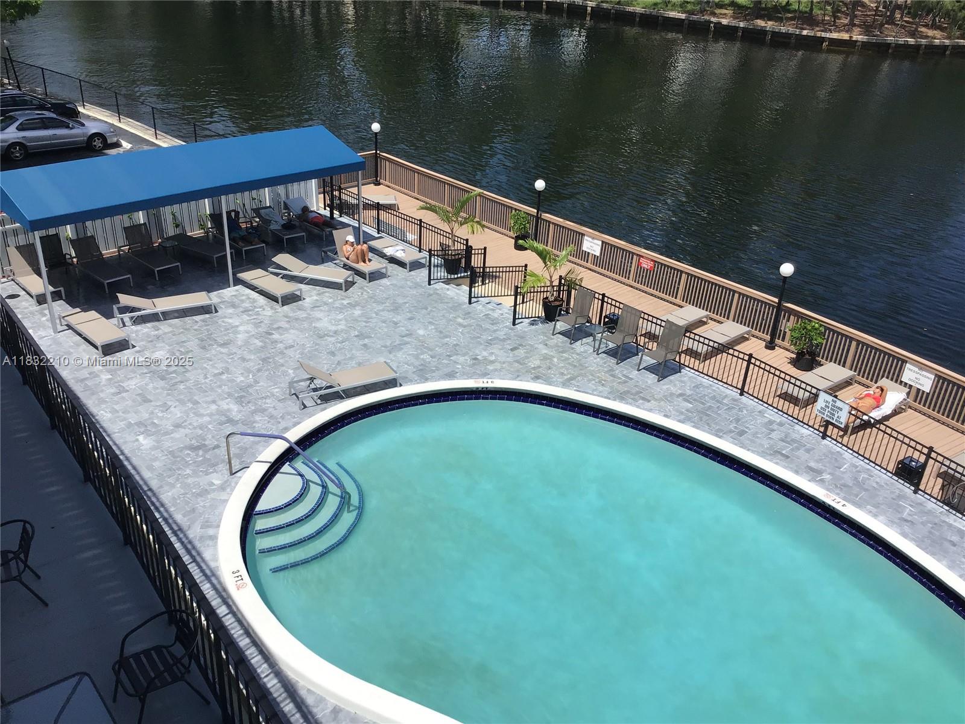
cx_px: 482
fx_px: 864
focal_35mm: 31
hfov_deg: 58.4
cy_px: 362
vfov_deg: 45.4
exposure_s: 1/1942
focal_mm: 3.3
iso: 25
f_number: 2.4
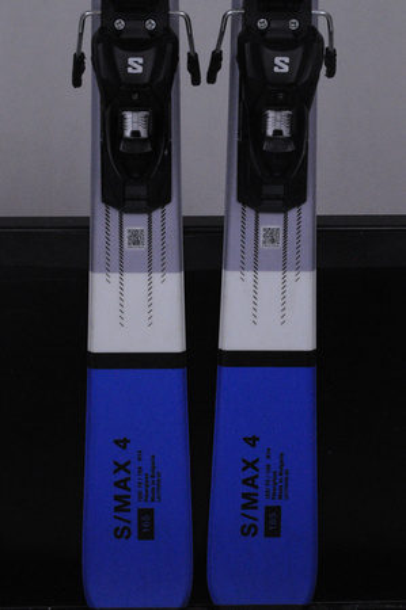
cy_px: 305
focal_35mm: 105
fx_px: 1780
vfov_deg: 19.5
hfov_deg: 13.0
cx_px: 203
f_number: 16
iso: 3200
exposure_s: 1/125
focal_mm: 70
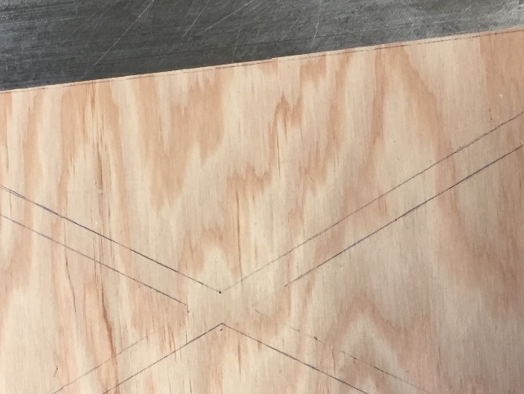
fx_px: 984
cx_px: 206
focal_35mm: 65
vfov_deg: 22.5
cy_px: 256
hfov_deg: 29.7
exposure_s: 1/30
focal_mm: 4.15
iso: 125
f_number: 2.2
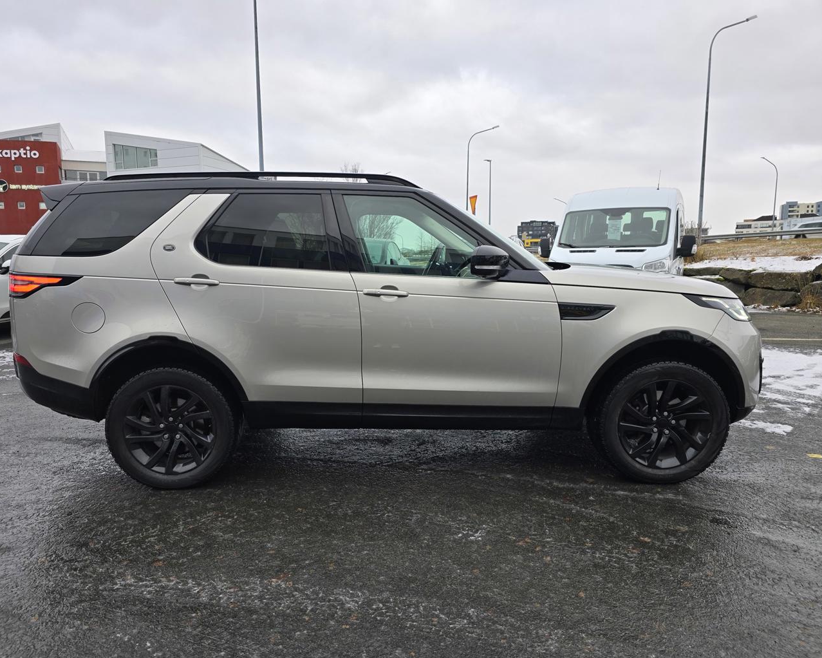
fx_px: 584
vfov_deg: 58.8
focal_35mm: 24
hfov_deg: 70.2
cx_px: 385
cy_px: 329
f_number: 1.7
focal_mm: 6.3
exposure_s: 1/180
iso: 32
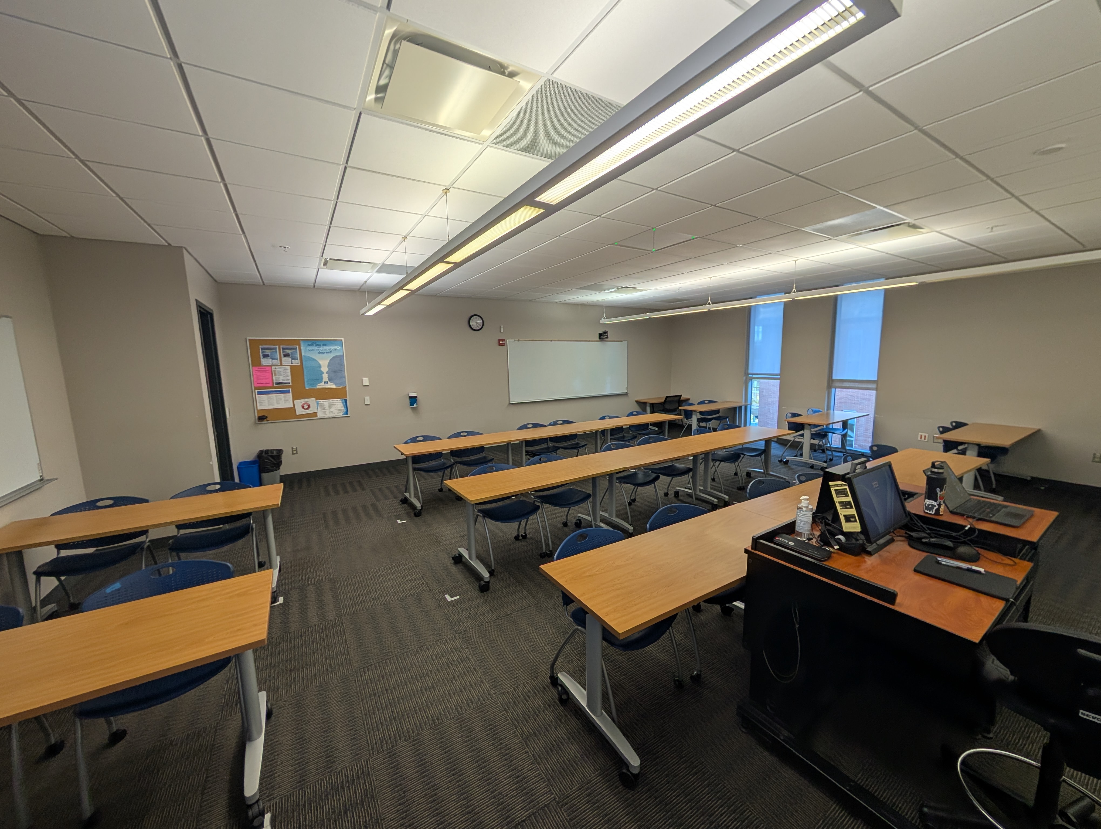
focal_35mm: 12
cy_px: 414
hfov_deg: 110.5
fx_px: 382
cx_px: 550
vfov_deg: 94.6
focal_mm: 2.02
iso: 48
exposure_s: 1/242
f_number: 1.7
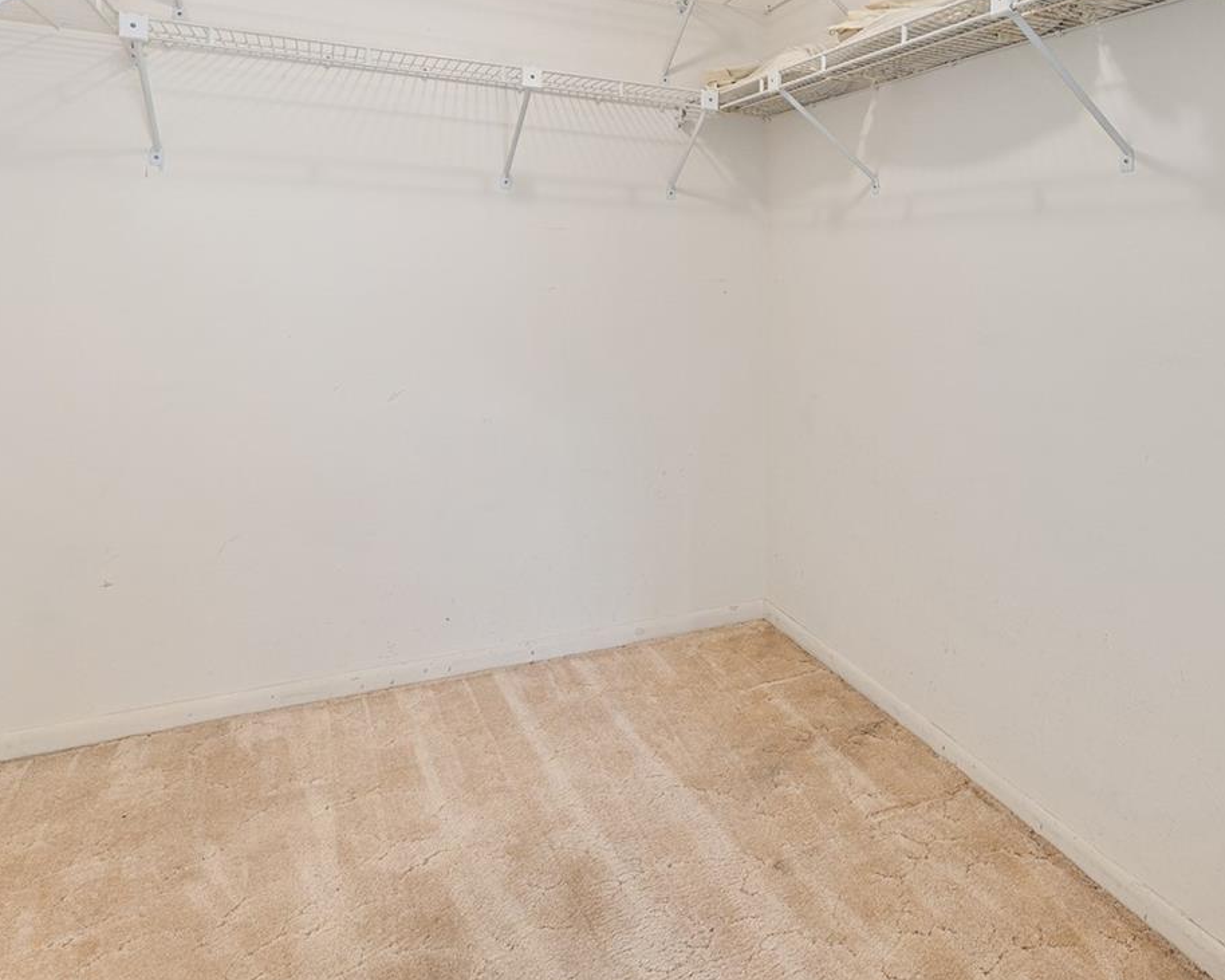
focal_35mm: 23
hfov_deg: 71.1
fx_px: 834
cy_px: 291
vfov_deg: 58.8
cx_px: 784
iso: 400
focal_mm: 14
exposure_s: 1/10
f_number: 7.1
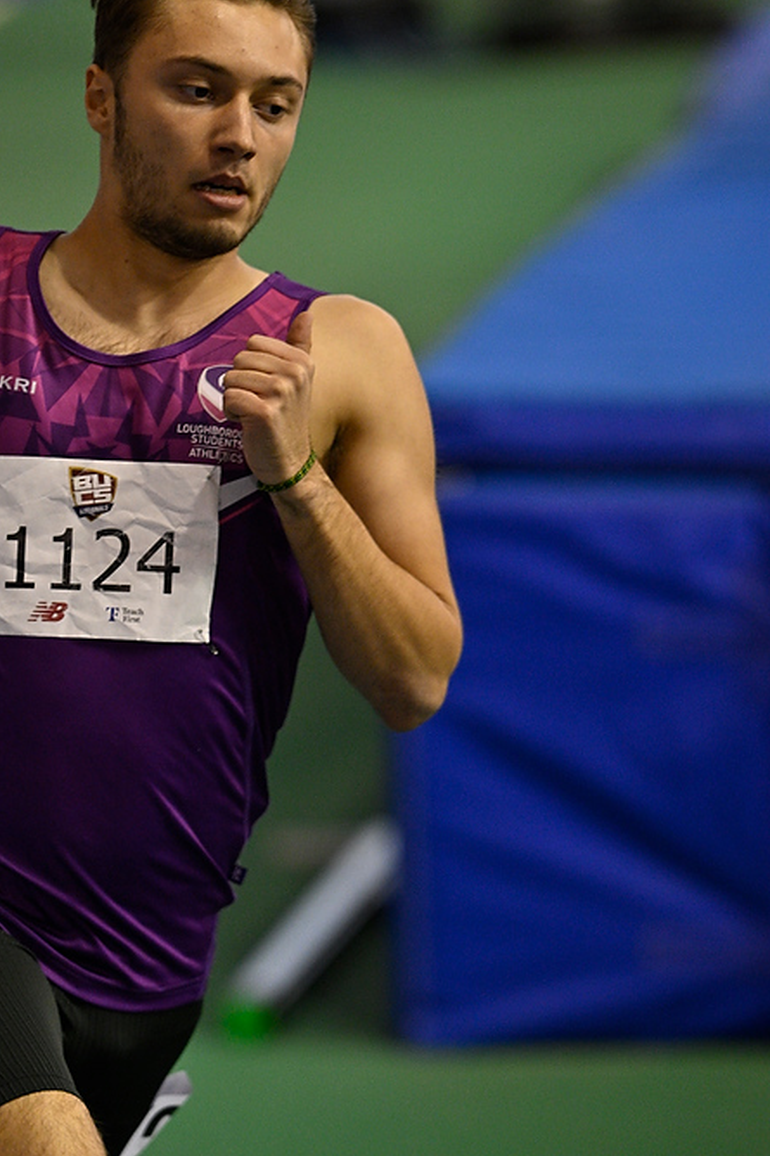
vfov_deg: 4.9
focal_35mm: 419
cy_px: 1011
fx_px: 13449
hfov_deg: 3.3
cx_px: 137
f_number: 2
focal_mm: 200
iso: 1000
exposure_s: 1/1250
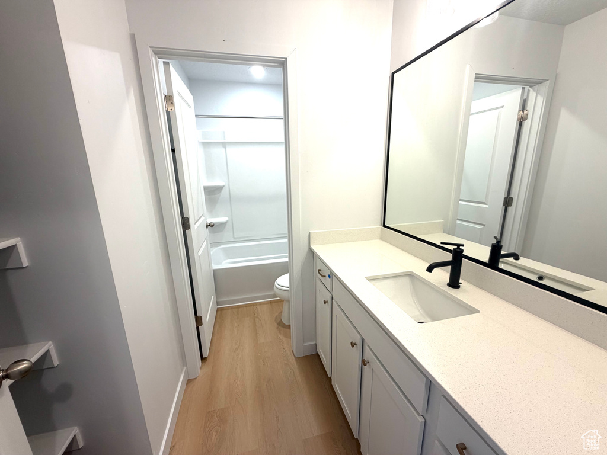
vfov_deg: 85.7
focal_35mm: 14
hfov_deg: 102.1
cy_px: 228
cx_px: 304
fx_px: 245
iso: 100
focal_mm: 2.22
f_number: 2.2
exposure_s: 1/120
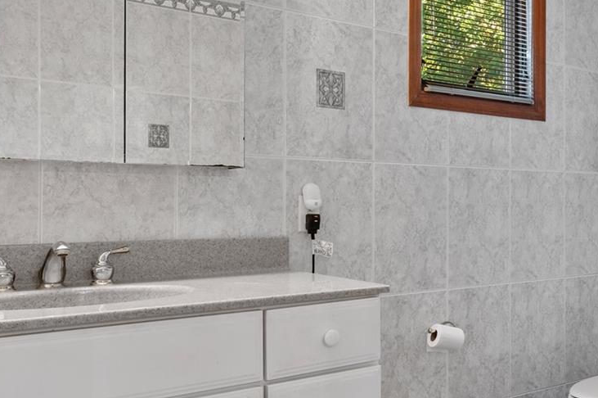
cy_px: 210
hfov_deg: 43.2
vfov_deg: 31.8
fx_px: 697
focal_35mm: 42
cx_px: 515
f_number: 8
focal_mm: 15
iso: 500
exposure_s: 1/4
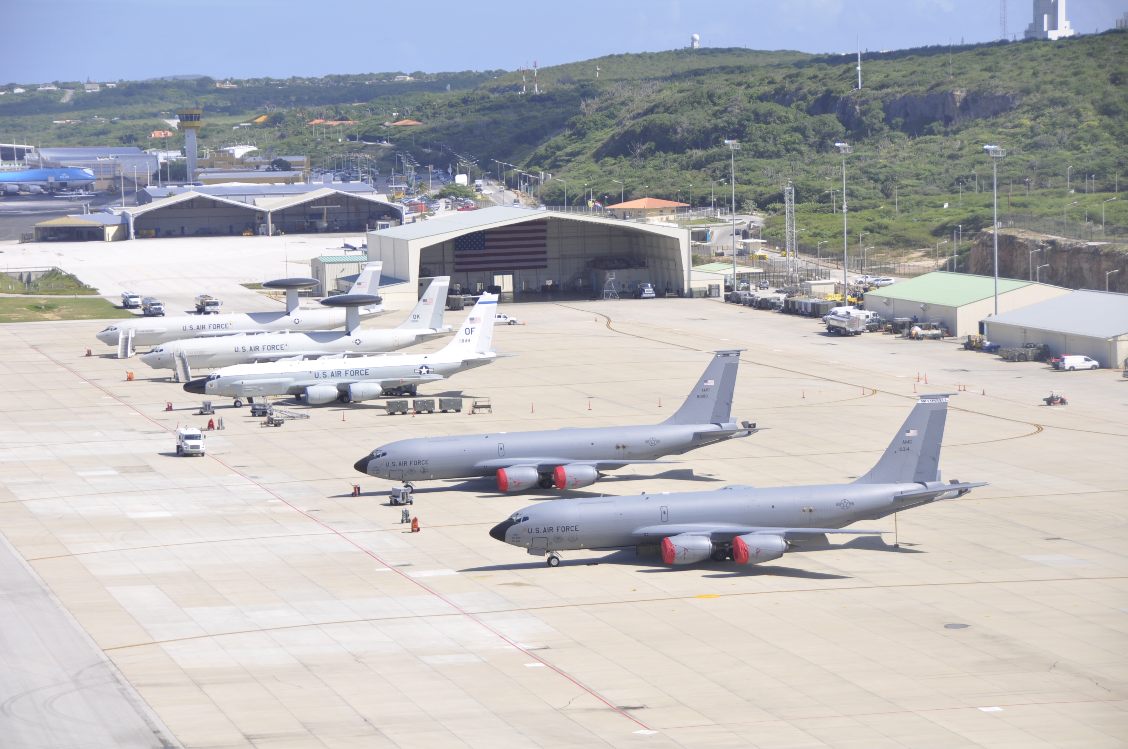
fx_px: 3755
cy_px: 374
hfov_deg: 17.1
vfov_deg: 11.4
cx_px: 564
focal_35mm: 120
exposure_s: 1/800
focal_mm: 80
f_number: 7.1
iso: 200
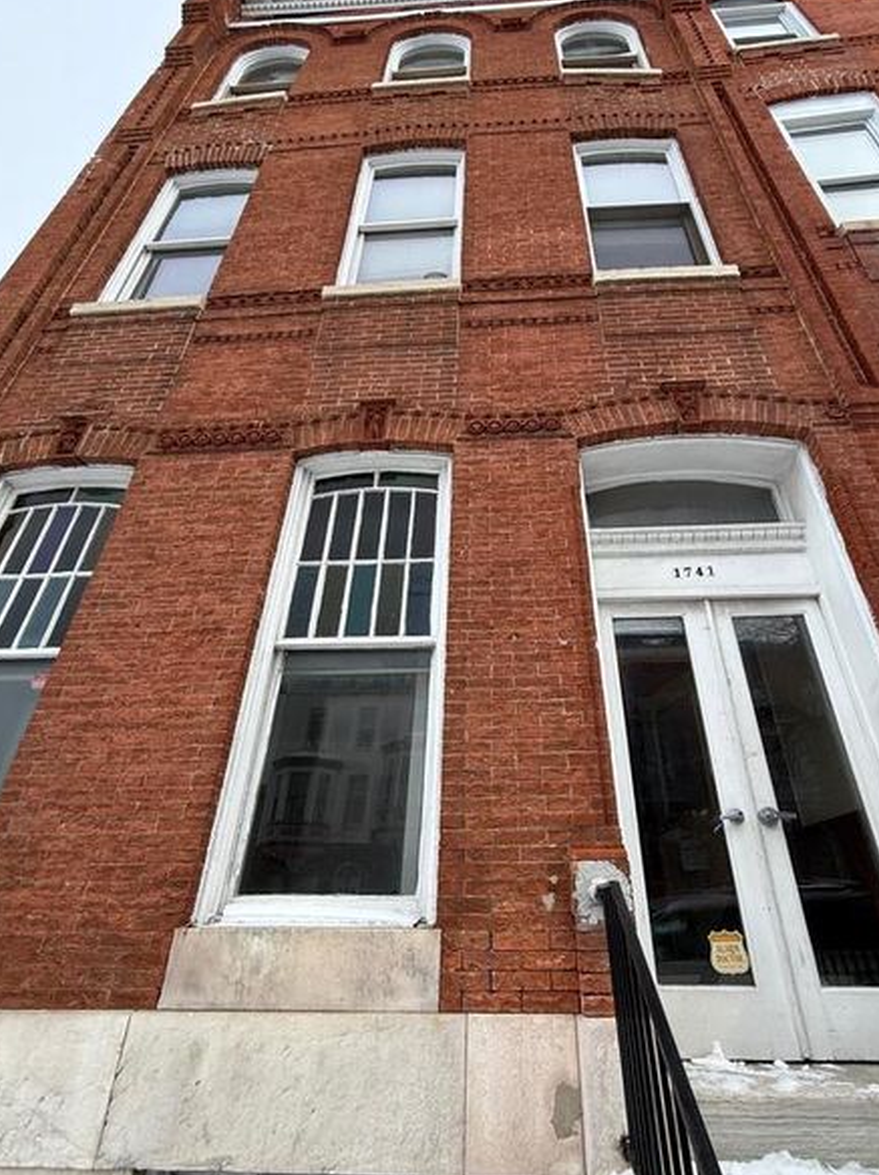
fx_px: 543
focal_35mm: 16
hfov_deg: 77.7
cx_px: 489
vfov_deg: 94.3
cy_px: 641
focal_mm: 2.22
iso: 50
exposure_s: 1/717
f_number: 2.2
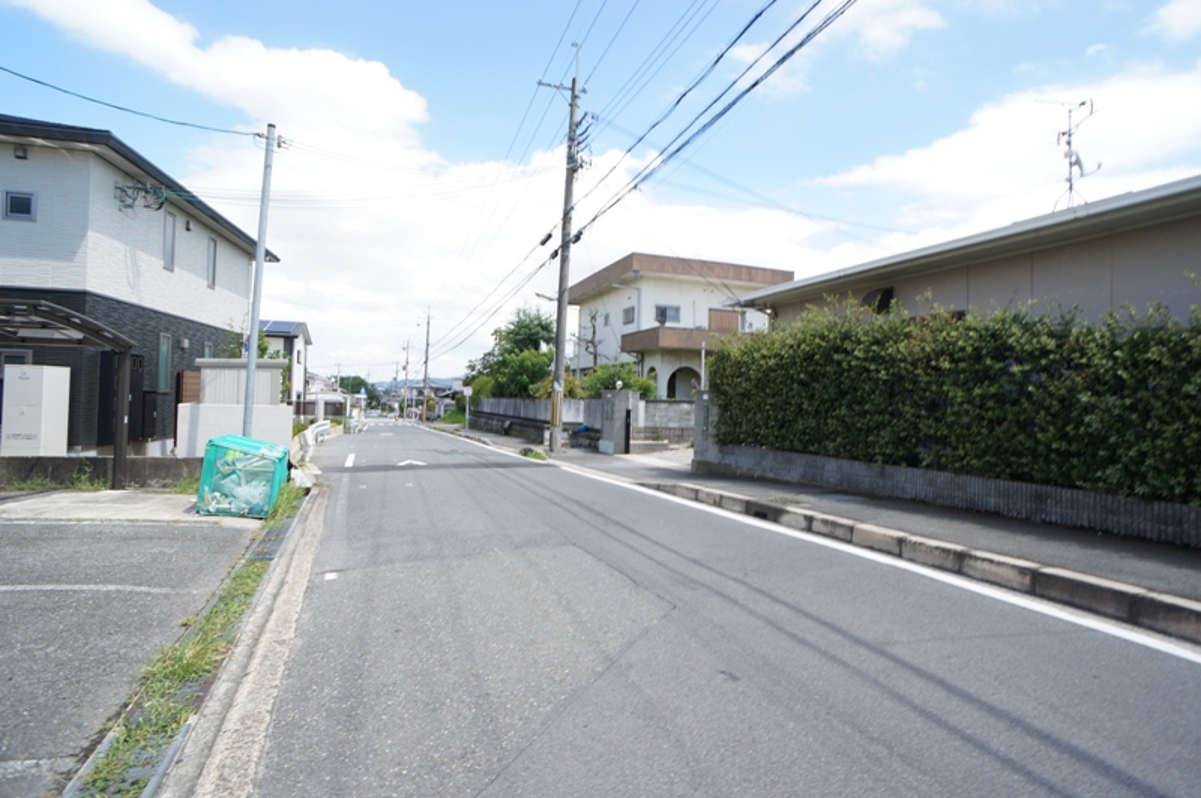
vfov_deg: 53.1
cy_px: 399
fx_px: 800
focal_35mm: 24
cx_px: 600
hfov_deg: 73.8
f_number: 7.1
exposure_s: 1/100
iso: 100
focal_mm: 16
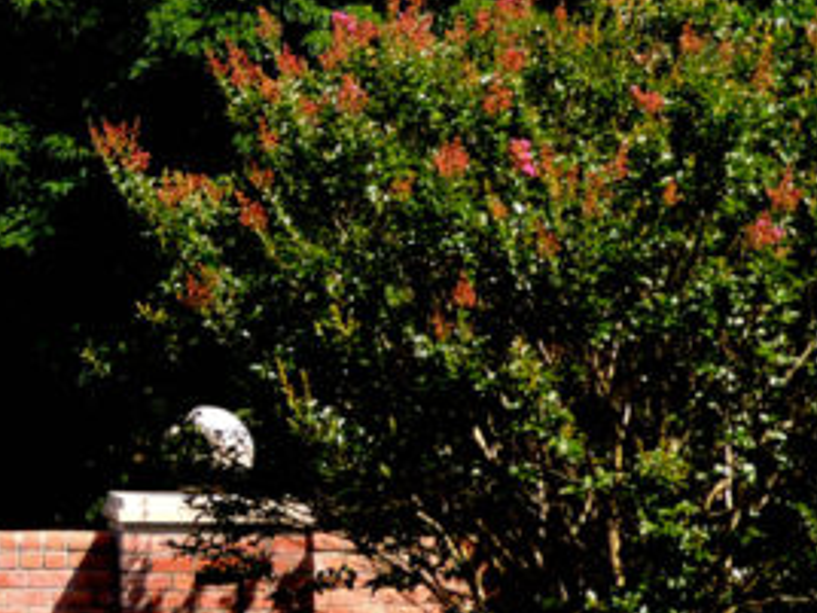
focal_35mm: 153
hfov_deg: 12.4
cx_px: -360
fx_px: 3611
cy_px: 55
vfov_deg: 9.7
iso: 100
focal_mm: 7.2
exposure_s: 1/320
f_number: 3.3
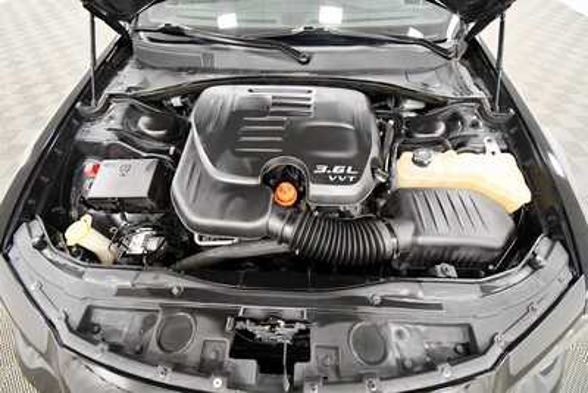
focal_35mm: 15
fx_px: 245
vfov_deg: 77.4
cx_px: 294
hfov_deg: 100.4
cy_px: 196
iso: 3200
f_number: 4.5
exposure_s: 1/100
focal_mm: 10
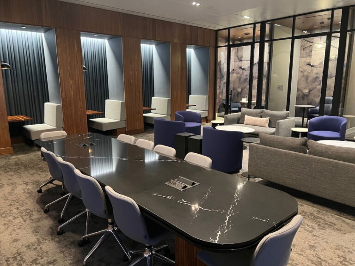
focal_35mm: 26
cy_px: 133
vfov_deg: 53.1
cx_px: 178
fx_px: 267
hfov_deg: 67.3
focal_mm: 5.7
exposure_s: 1/40
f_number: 1.5
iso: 500
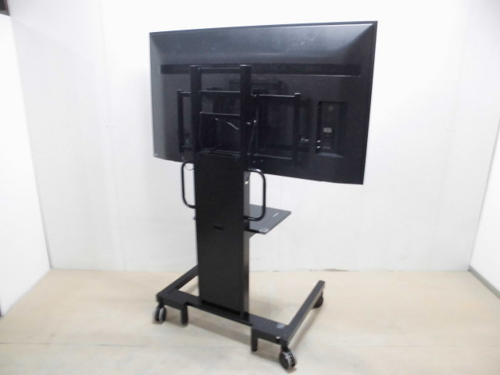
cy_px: 188
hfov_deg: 67.3
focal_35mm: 26
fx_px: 376
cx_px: 250
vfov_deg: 53.1
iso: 400
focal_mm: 4.6
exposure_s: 1/6
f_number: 3.5
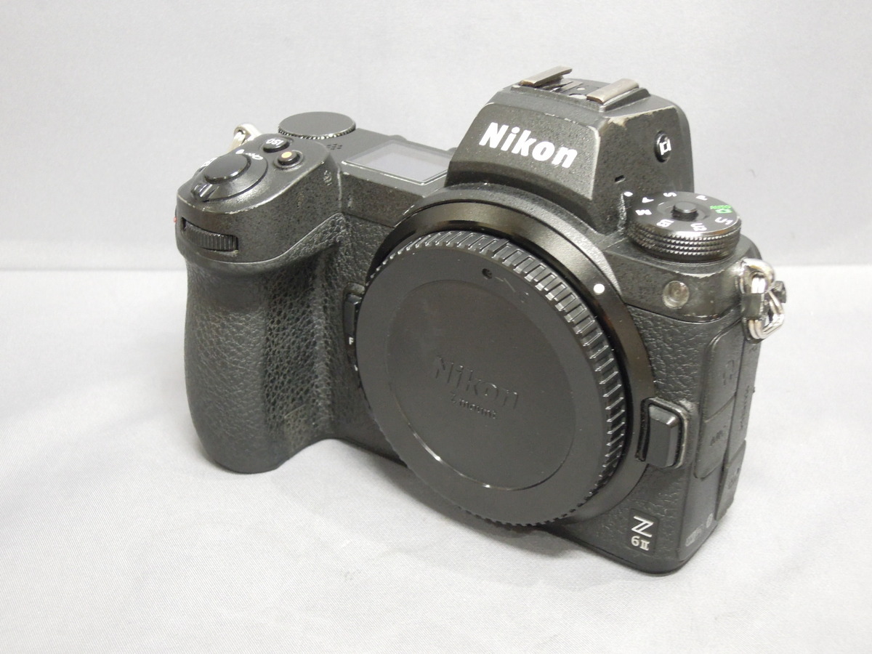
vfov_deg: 29.1
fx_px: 1260
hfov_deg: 38.2
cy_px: 327
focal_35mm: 50
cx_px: 436
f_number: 3.7
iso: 640
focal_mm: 9
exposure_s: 1/15
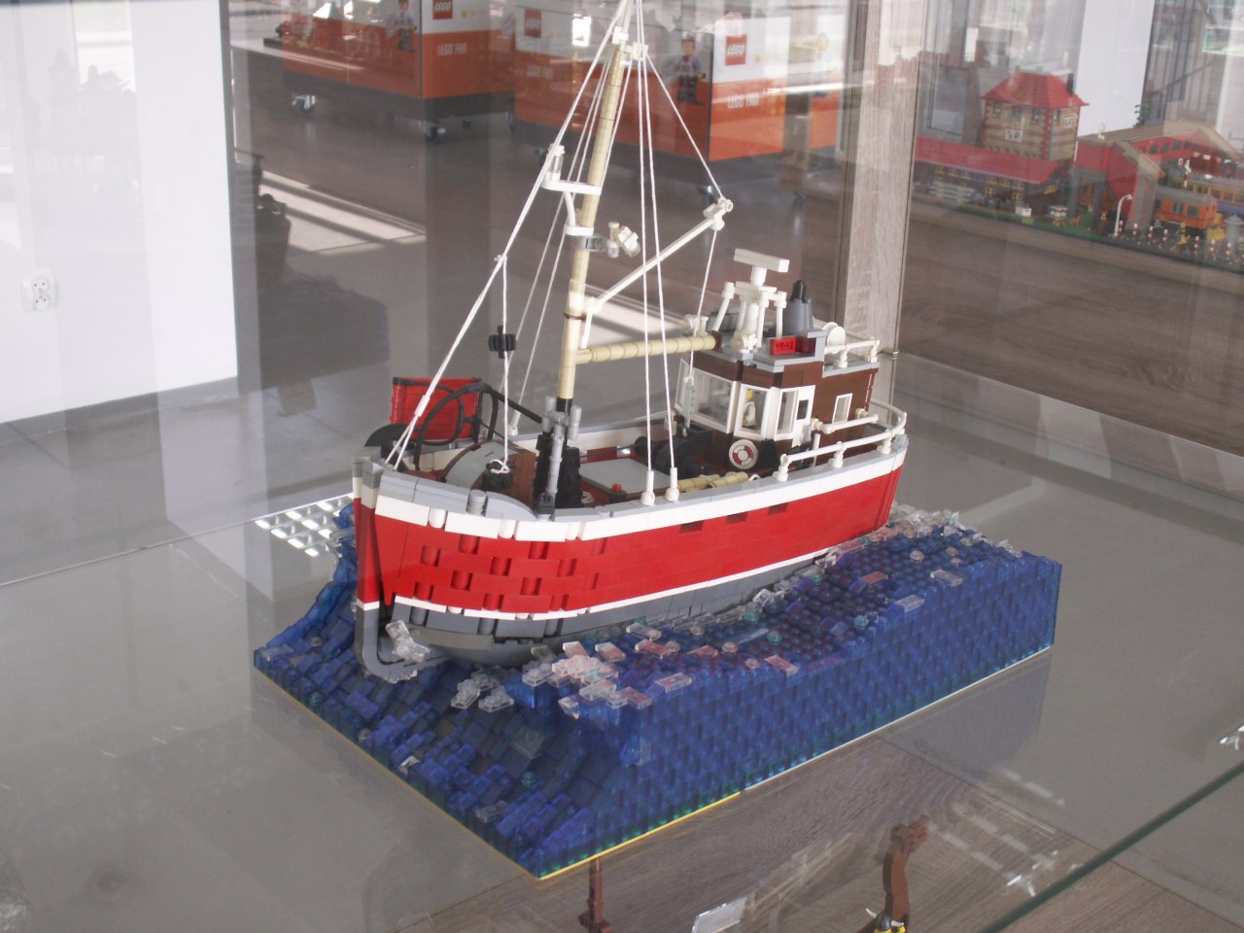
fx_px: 1617
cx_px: 622
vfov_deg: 32.2
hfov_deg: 42.1
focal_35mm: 45
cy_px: 466
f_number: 2.8
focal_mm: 7.48
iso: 50
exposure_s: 1/50
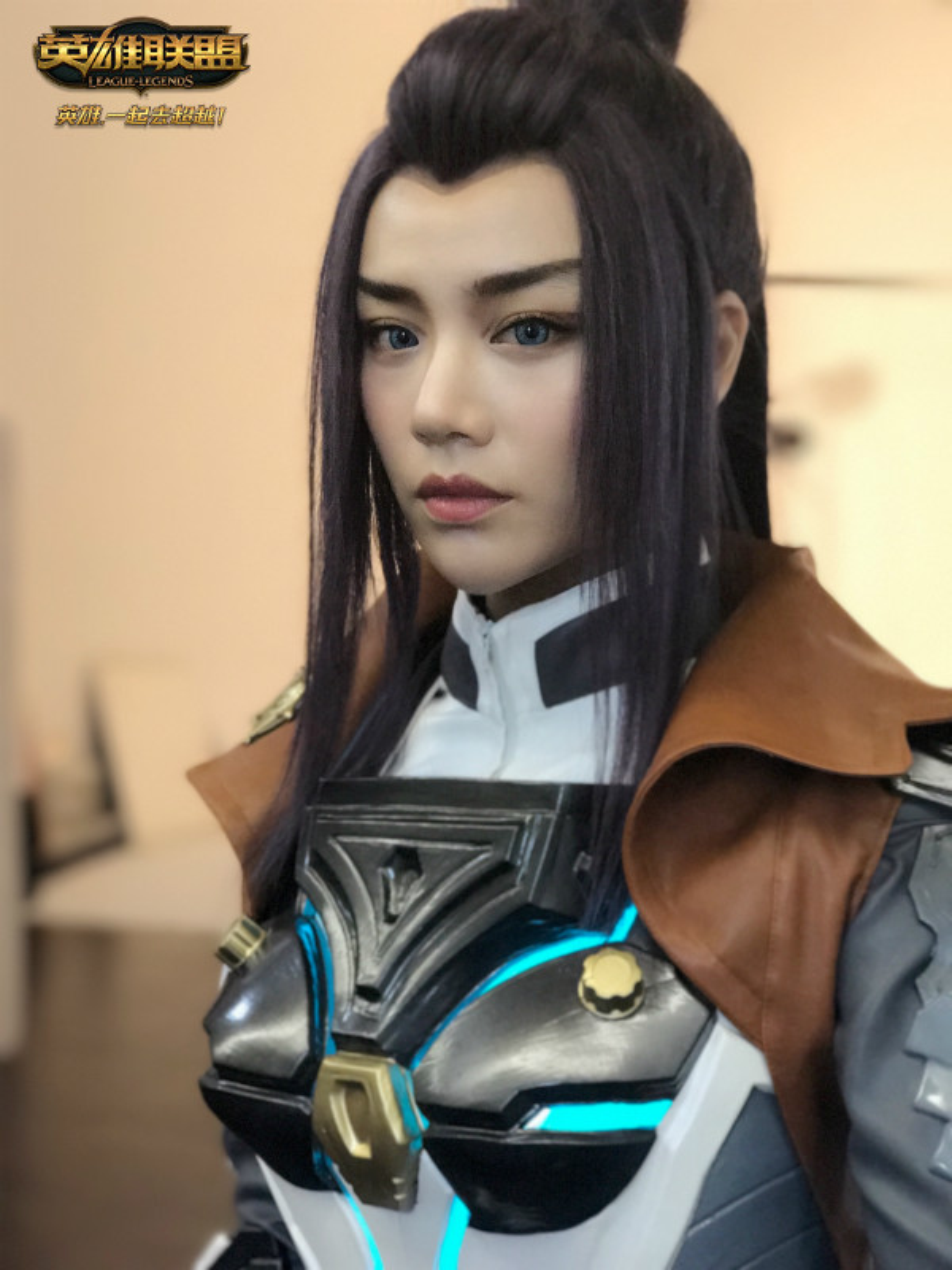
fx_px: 2090
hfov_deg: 25.7
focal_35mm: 57
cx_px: 476
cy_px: 635
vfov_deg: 33.8
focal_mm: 6.6
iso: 400
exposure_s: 1/50
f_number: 2.8
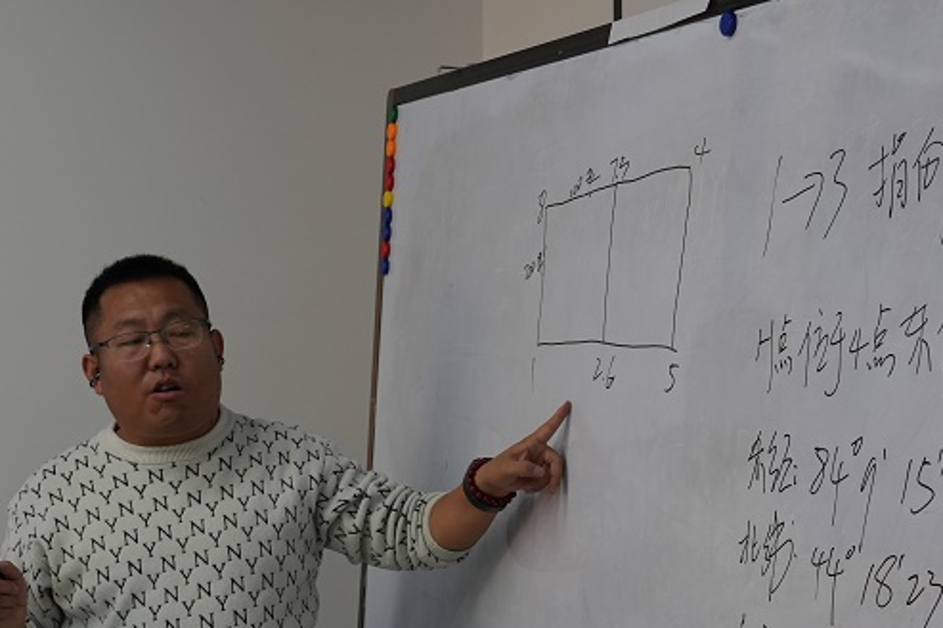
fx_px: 1911
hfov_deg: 27.5
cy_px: 505
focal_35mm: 73
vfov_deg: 18.5
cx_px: 645
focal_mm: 36
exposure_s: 1/200
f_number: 5
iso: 640
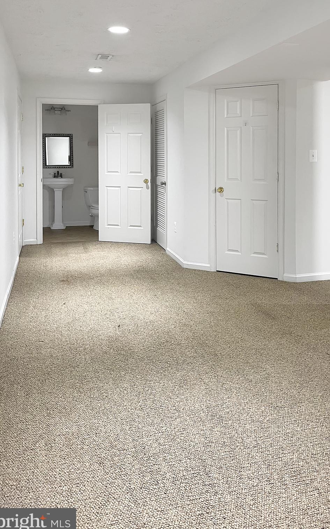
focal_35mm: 28
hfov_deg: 44.4
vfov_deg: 66.5
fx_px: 403
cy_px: 268
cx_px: 190
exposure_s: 1/60
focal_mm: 4.2
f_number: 1.6
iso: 125
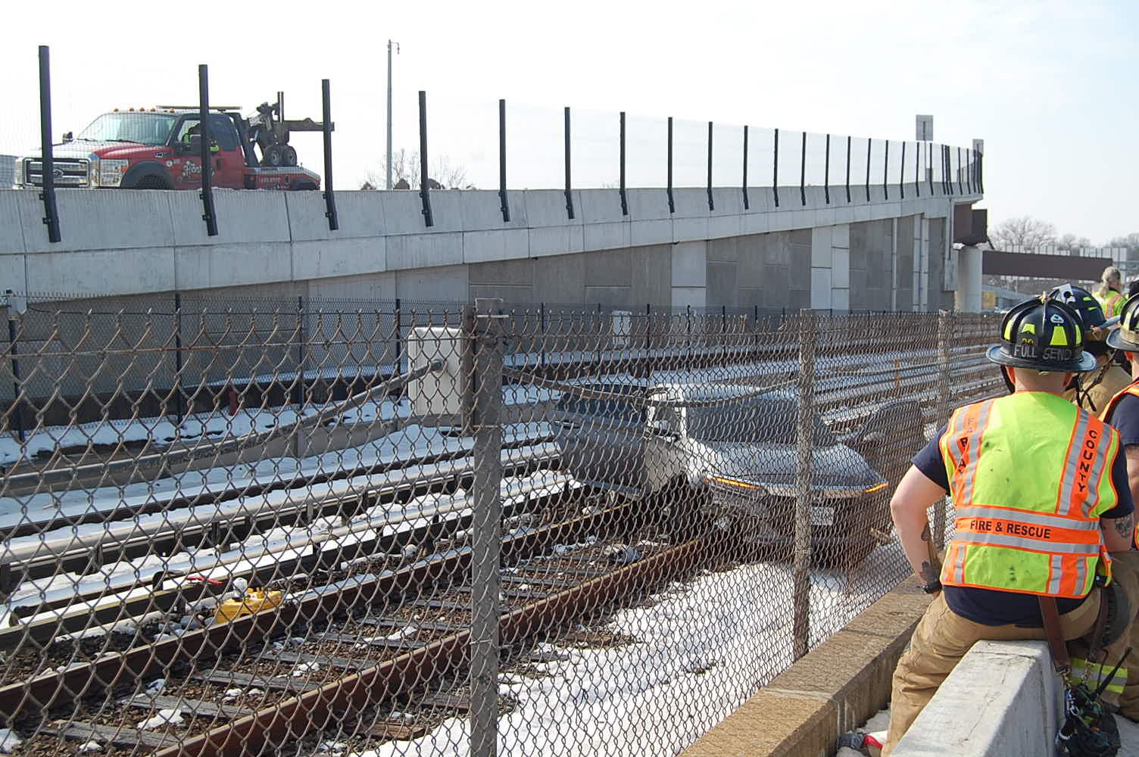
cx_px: 570
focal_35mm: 51
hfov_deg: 38.9
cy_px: 378
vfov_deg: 26.4
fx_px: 1612
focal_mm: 34
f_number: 9
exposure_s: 1/320
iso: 200
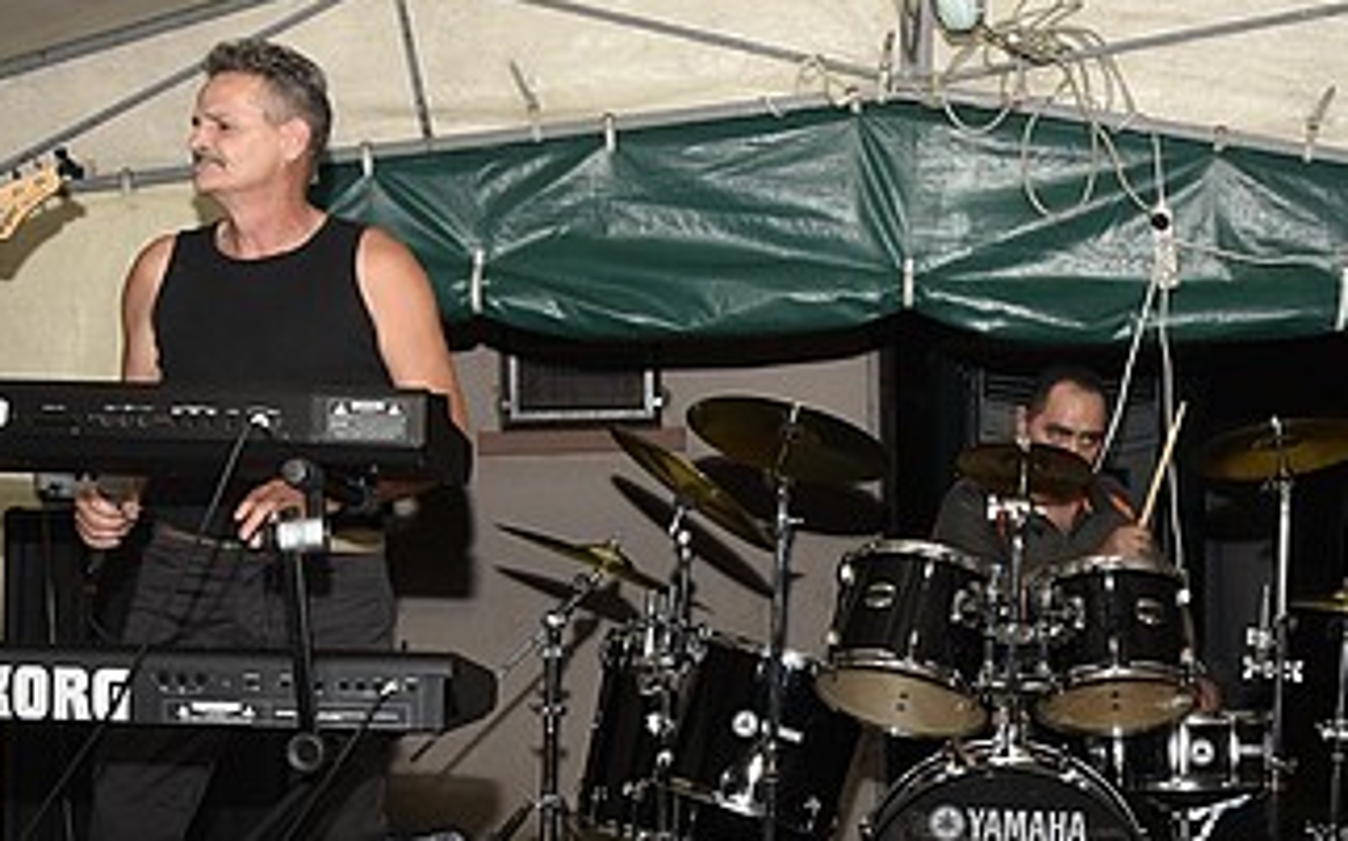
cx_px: 913
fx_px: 2791
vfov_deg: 17.0
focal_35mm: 76
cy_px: 688
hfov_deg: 27.0
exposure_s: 1/200
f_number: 8
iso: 400
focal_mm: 20
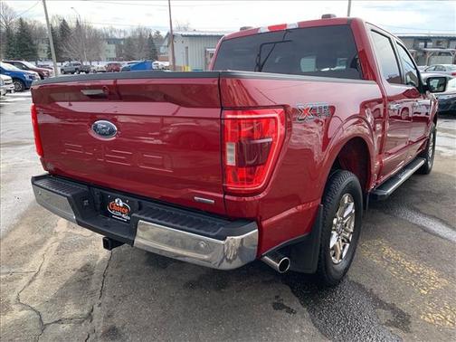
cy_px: 171
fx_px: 343
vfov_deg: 53.1
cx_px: 228
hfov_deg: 67.3
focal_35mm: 26
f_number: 1.8
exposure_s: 1/678
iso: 25
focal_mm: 4.25
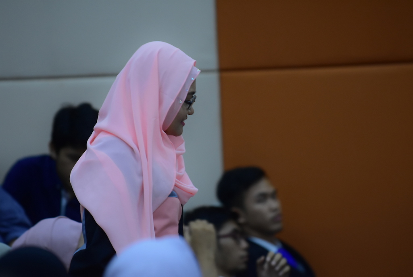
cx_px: 206
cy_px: 138
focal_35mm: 270
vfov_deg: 5.1
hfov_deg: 7.6
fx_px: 3101
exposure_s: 1/160
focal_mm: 180
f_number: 2.8
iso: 2000
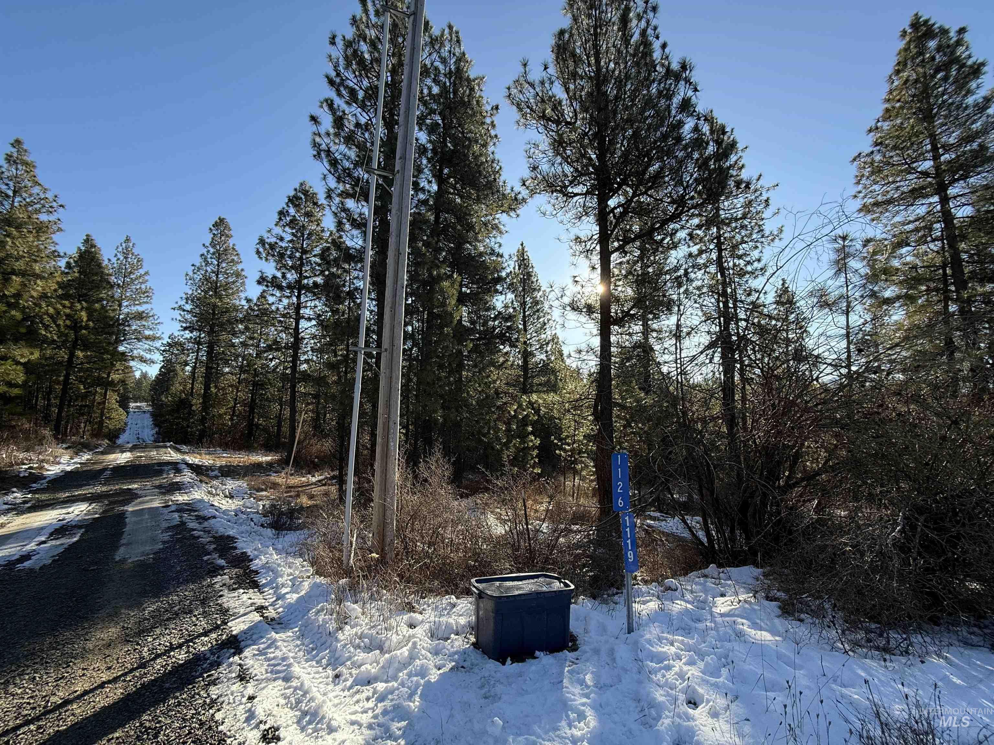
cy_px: 372
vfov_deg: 85.7
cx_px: 497
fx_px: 402
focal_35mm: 14
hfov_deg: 102.1
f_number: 2.2
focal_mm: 2.22
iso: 64
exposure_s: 1/564
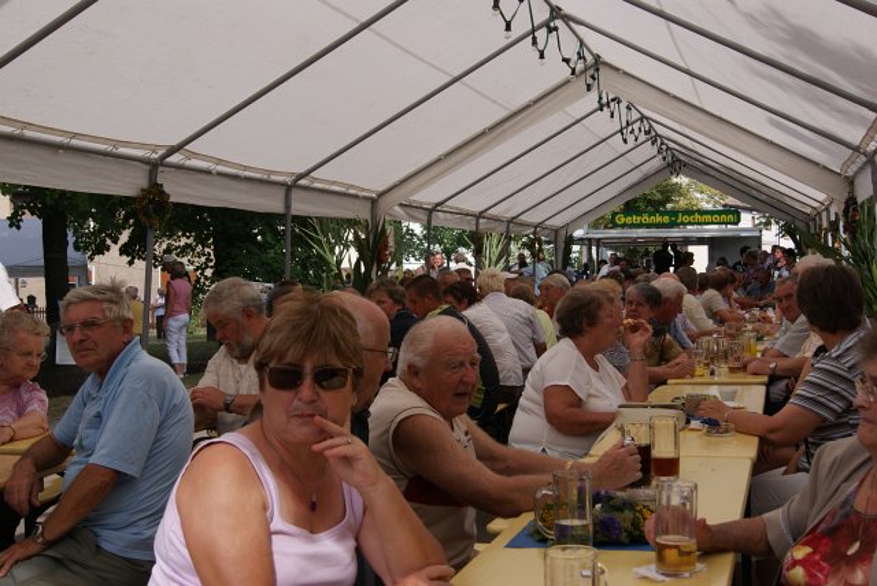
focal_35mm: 45
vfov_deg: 29.9
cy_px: 293
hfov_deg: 43.6
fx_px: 1097
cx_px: 438
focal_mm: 30
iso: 100
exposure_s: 1/160
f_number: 8
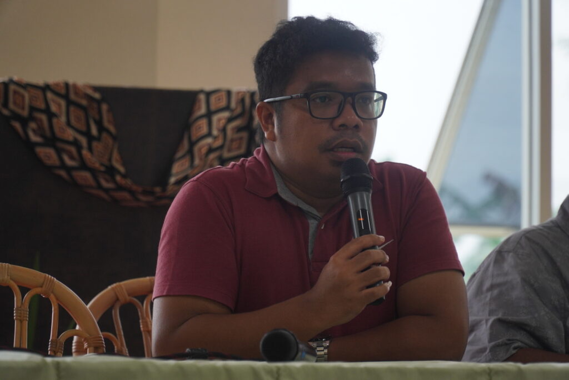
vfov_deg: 9.4
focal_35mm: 146
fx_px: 2301
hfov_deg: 14.1
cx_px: 284
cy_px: 190
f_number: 4
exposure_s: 1/160
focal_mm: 97
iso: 640
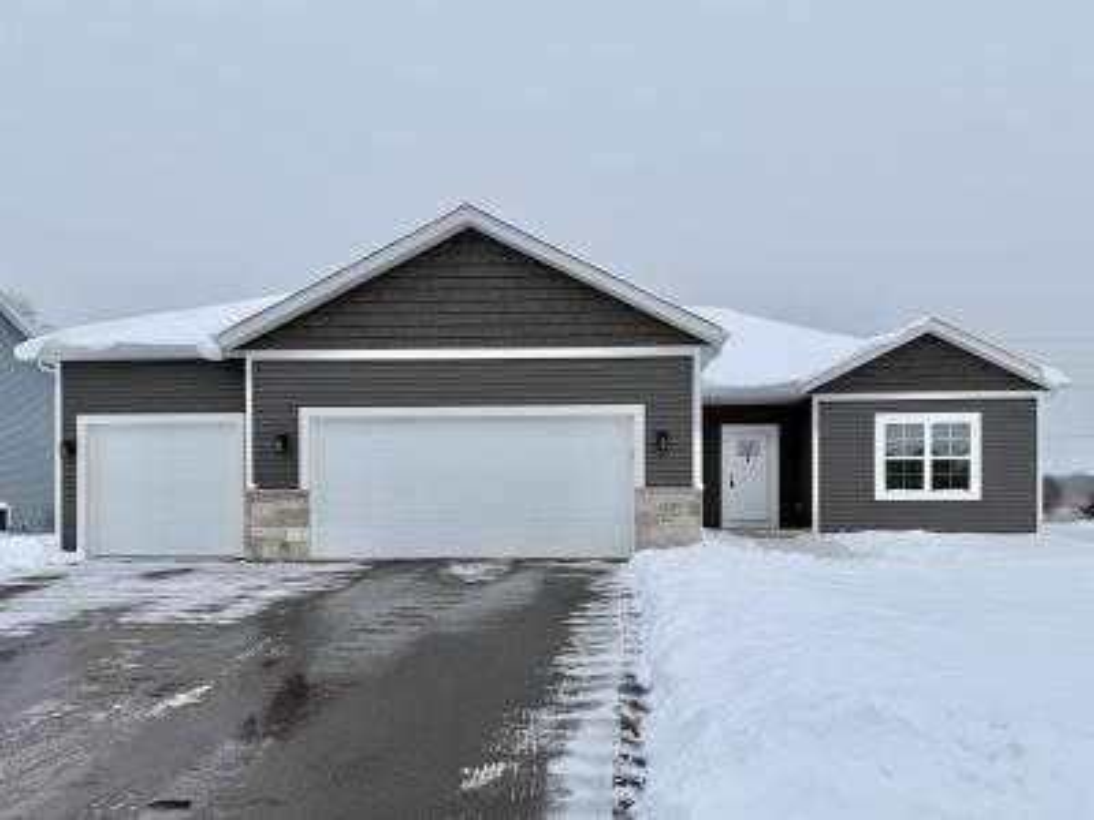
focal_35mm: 24
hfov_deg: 71.6
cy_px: 410
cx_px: 547
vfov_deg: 56.8
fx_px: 758
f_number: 1.78
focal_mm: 6.76
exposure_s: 1/5714
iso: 80
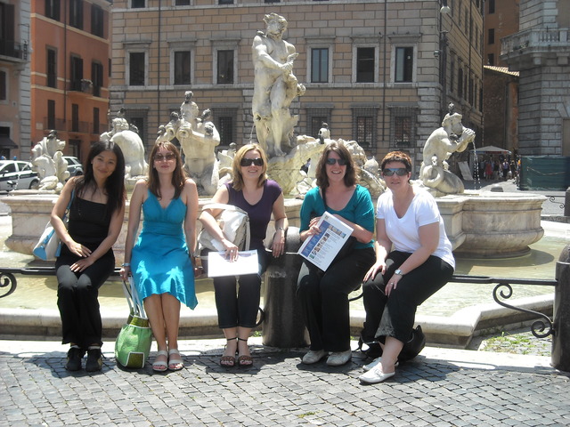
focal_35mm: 49
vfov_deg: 29.7
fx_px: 807
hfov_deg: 38.9
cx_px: 285
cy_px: 214
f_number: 3.2
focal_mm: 7.92
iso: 64
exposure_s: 1/369
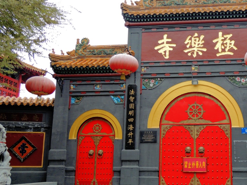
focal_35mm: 46
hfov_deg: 40.1
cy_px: 99
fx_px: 328
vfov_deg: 31.5
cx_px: 186
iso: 100
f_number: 3.1
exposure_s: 1/50
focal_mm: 5.3
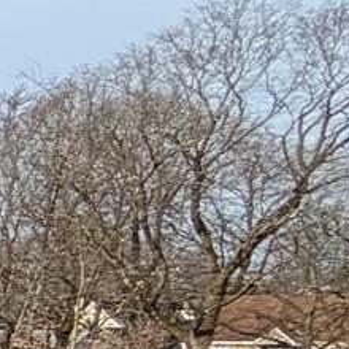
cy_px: 520
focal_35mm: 115
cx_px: -1144
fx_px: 1312
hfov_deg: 7.6
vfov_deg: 14.2
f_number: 2.2
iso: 25
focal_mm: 2.22
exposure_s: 1/770
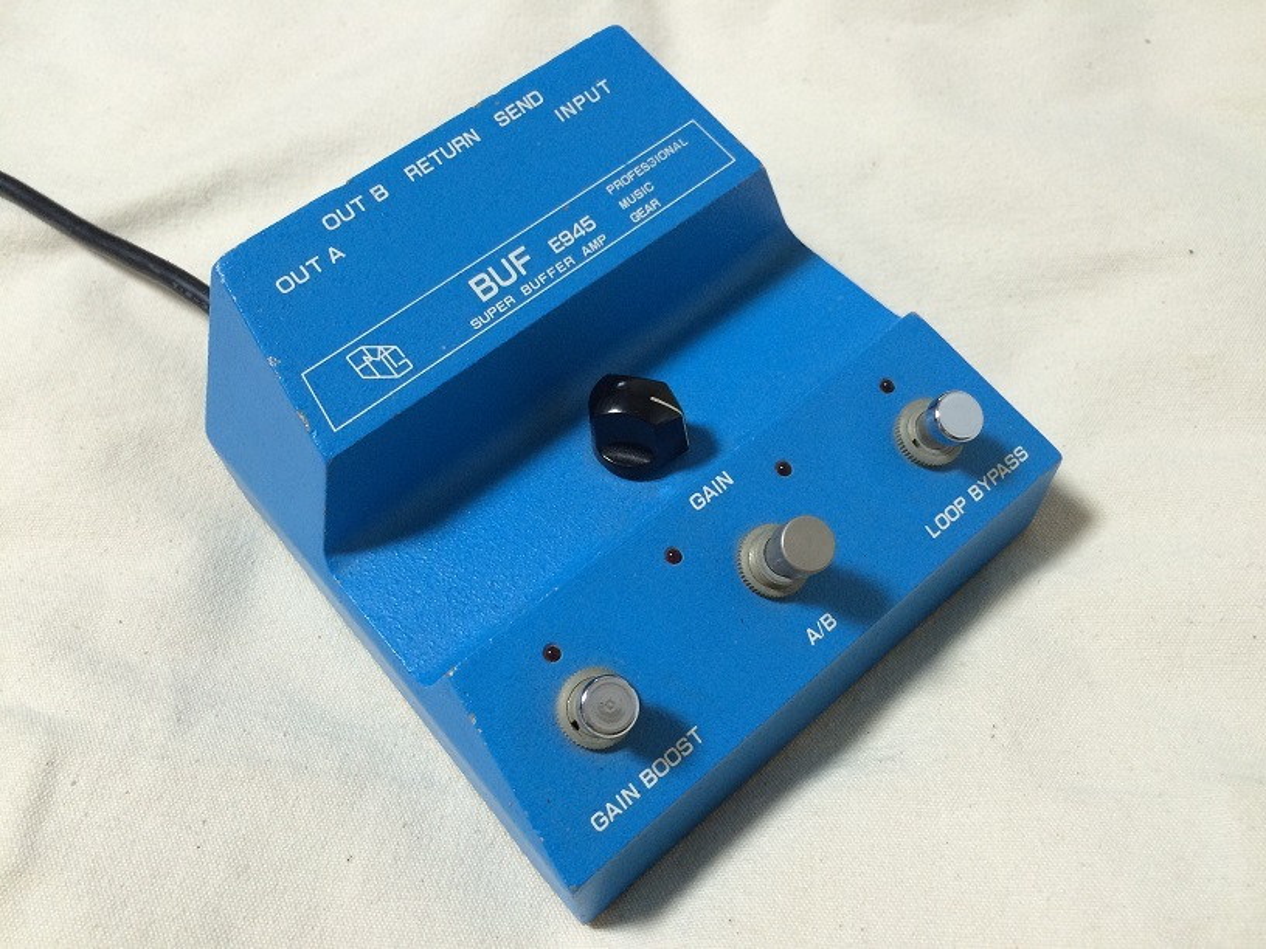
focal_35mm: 29
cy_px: 474
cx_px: 633
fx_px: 1061
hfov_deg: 61.7
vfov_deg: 48.2
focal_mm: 4.15
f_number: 2.2
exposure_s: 1/33
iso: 160
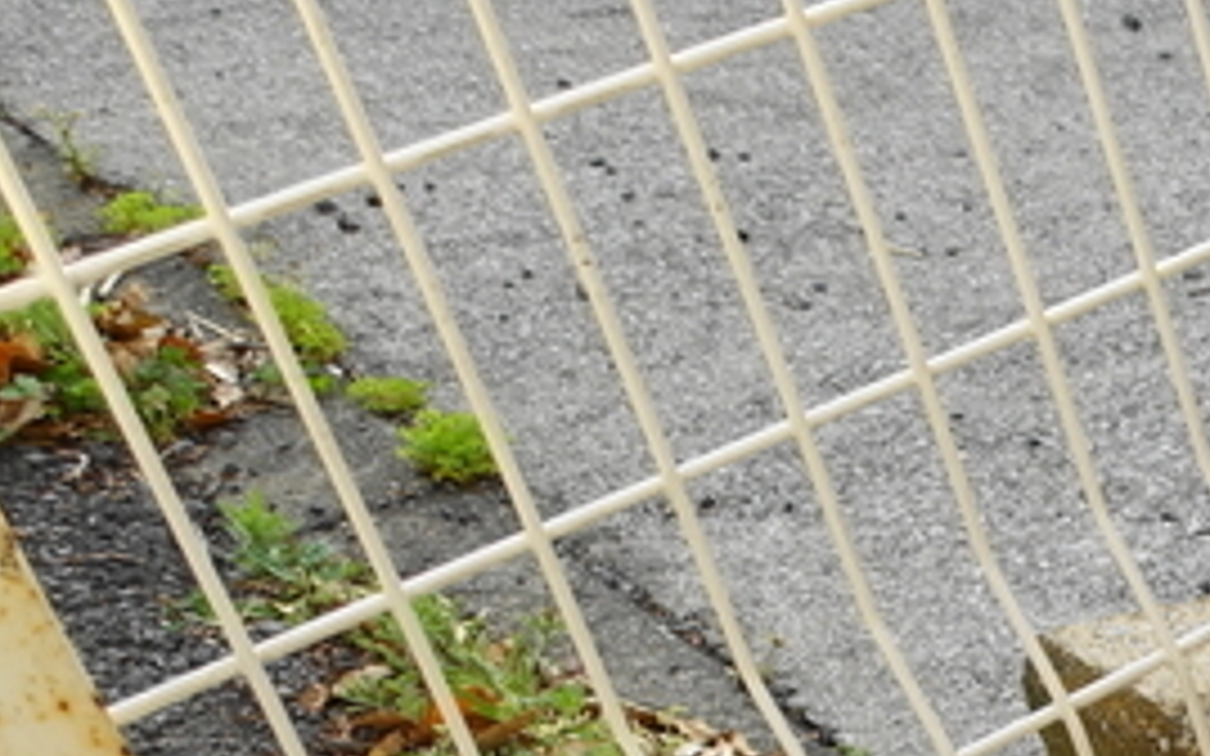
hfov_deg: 14.5
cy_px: 1498
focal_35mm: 109
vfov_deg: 11.0
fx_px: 3594
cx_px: 2681
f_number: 4
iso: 125
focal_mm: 8.8
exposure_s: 1/160
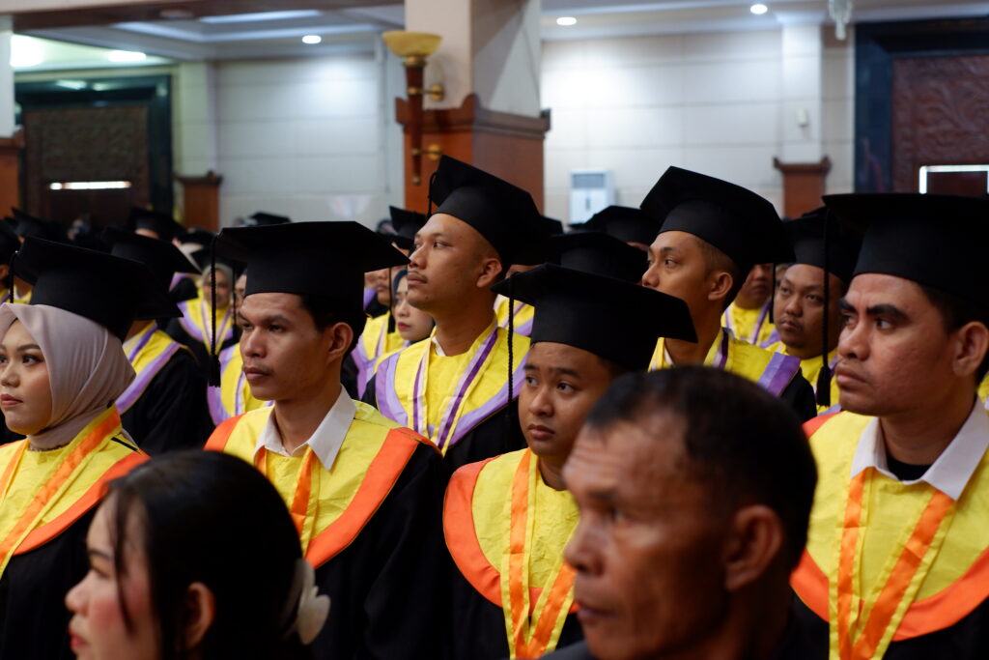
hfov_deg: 37.5
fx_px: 1456
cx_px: 494
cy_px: 330
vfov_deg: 25.5
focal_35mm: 53
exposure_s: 1/52
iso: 1600
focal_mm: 35
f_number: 2.8
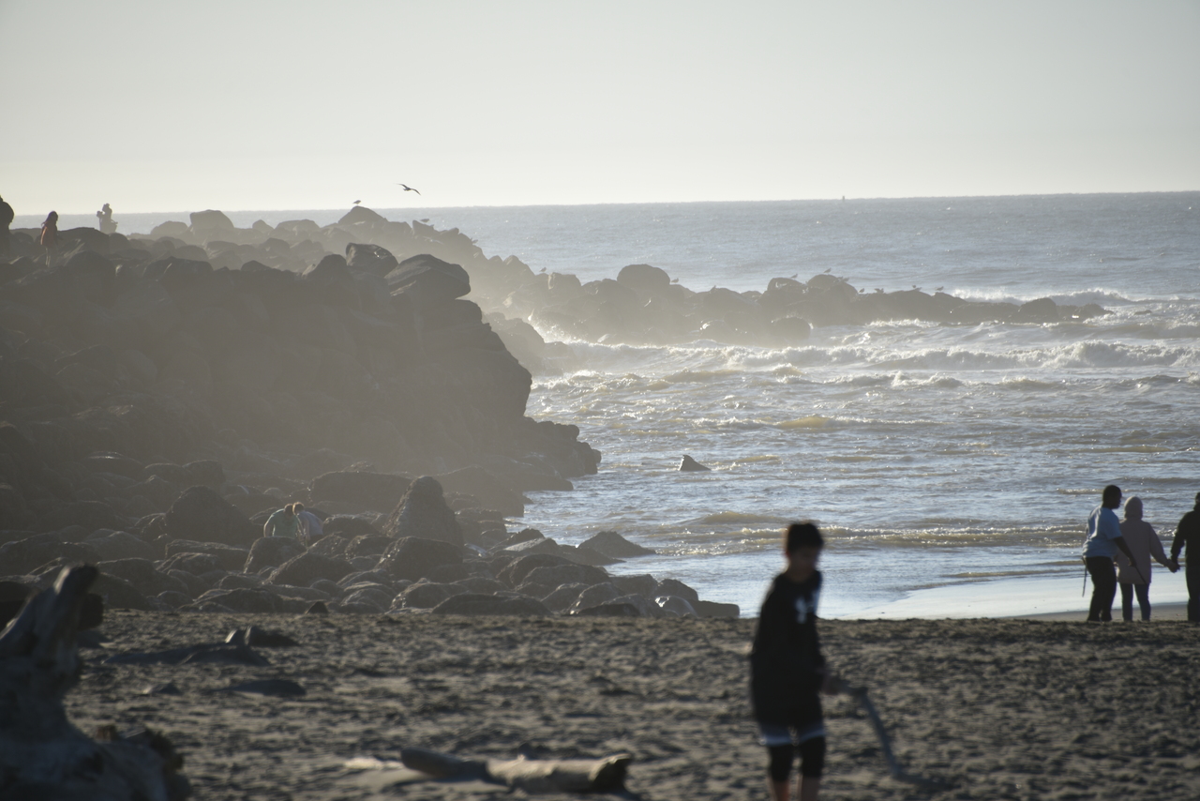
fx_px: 10002
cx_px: 600
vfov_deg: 4.6
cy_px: 400
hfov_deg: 6.9
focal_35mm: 300
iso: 100
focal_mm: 300
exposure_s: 1/640
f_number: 6.3
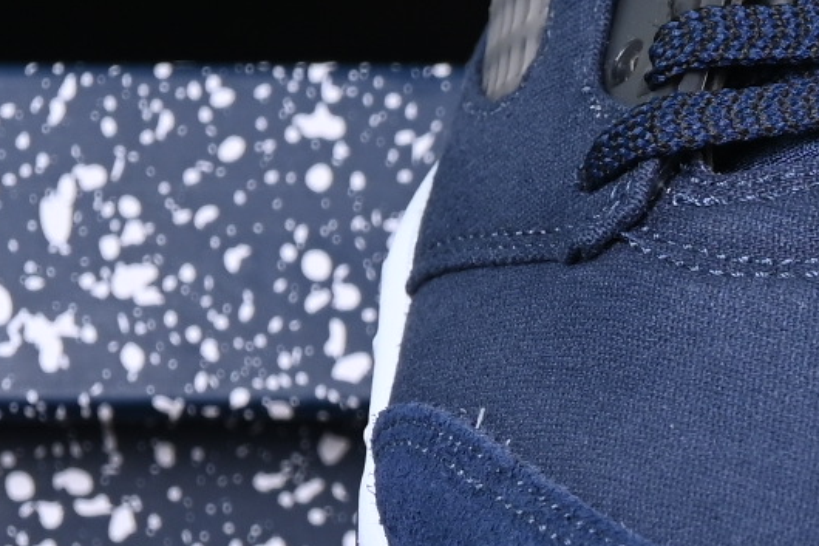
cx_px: 1479
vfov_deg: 3.5
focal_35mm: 394
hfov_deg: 5.2
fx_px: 8960
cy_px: 183
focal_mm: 50
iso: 160
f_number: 6.3
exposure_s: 1/60
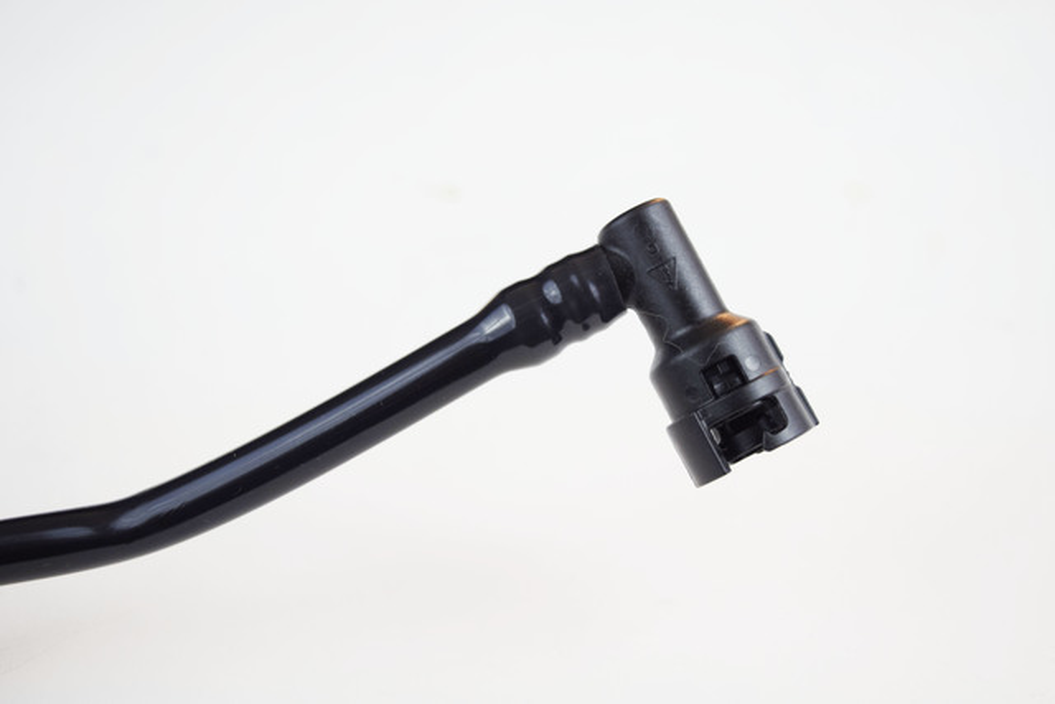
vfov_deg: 29.0
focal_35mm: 46
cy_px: 352
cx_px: 528
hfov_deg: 42.3
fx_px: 1363
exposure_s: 1/60
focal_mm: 31
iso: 640
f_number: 4.2
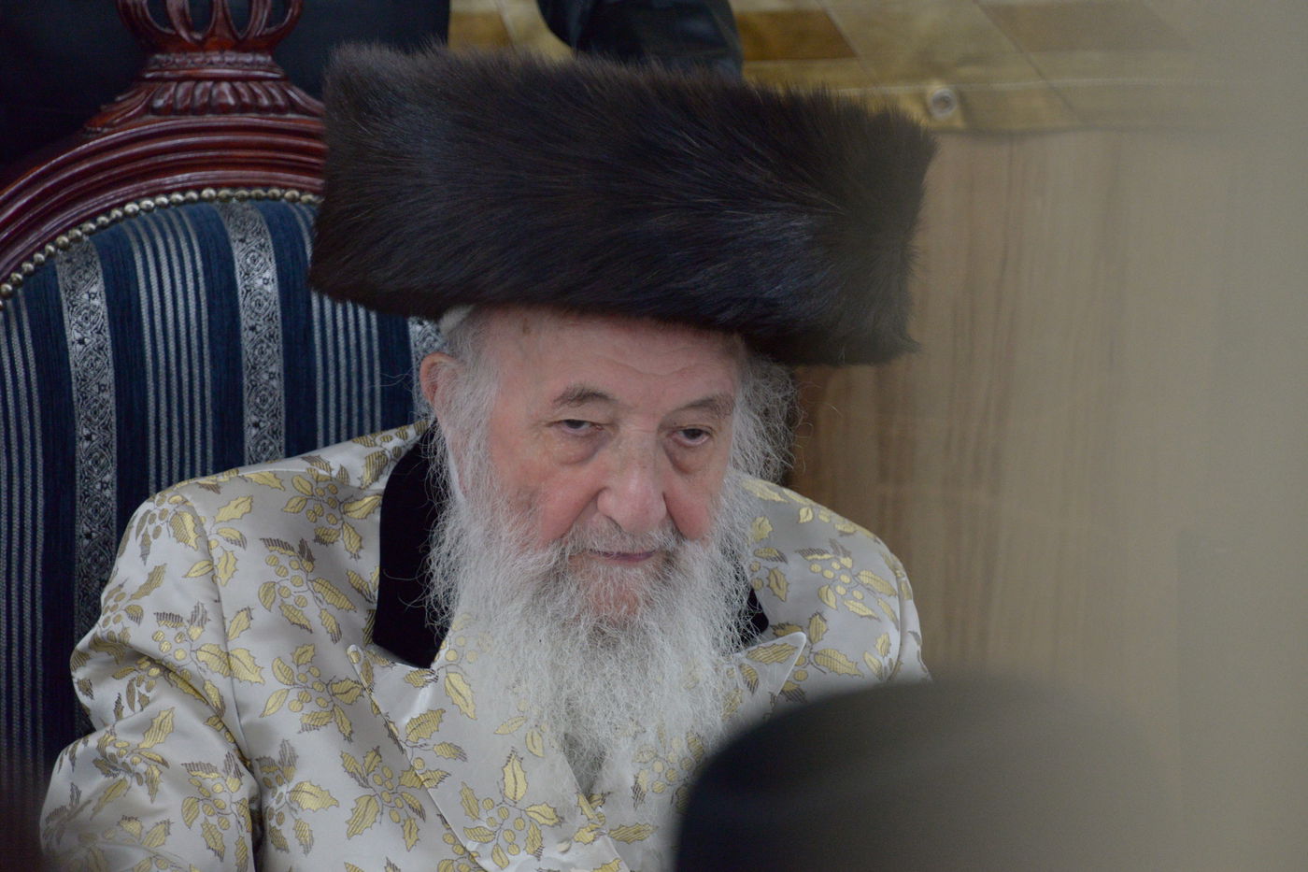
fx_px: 9082
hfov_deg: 8.2
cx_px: 654
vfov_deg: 5.5
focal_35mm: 250
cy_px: 436
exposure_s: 1/160
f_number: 6.3
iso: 5000
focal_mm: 250
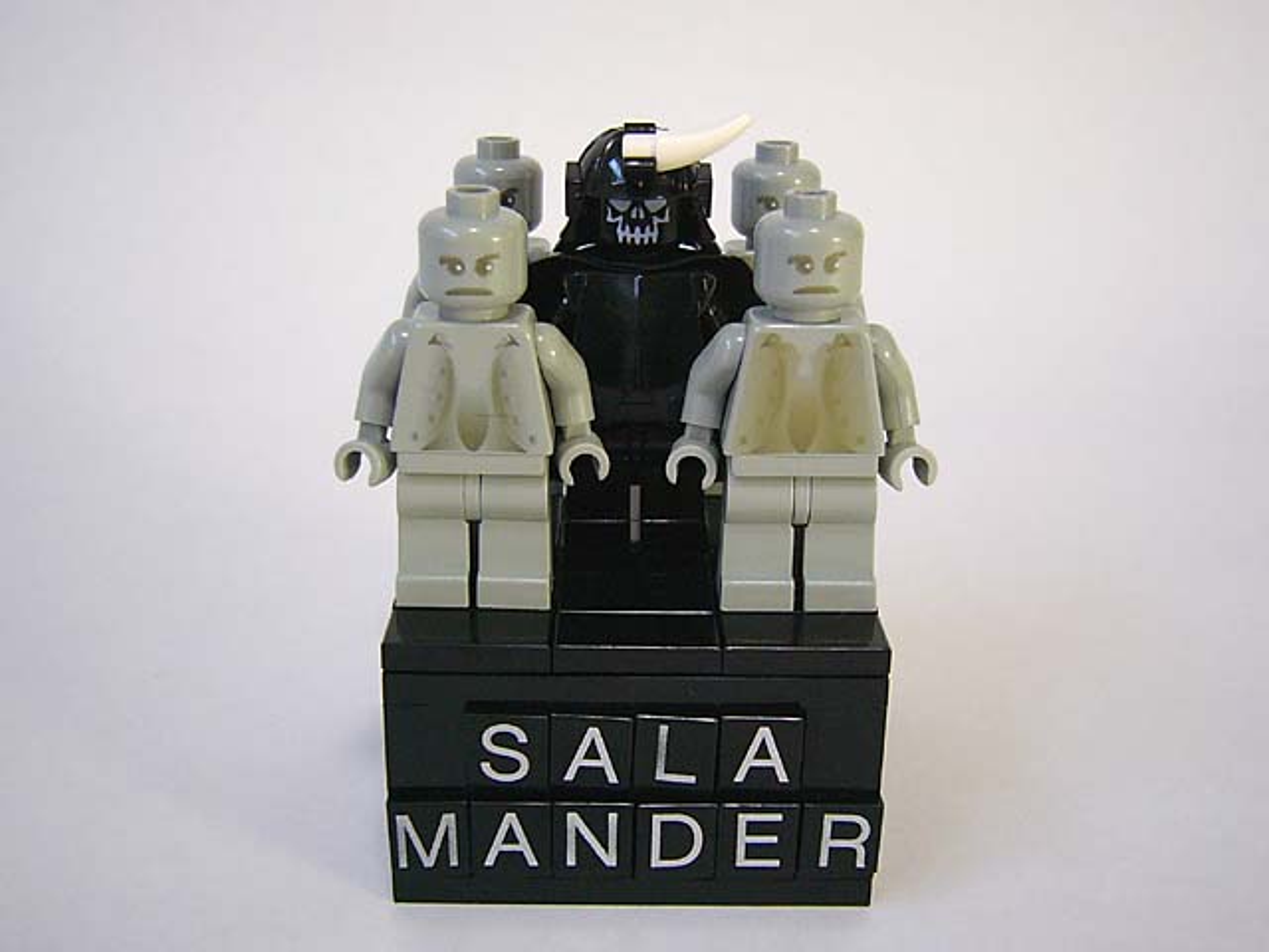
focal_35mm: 35
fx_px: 1283
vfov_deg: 40.7
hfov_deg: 52.6
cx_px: 634
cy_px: 476
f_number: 2.8
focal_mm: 5.8
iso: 200
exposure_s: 1/15
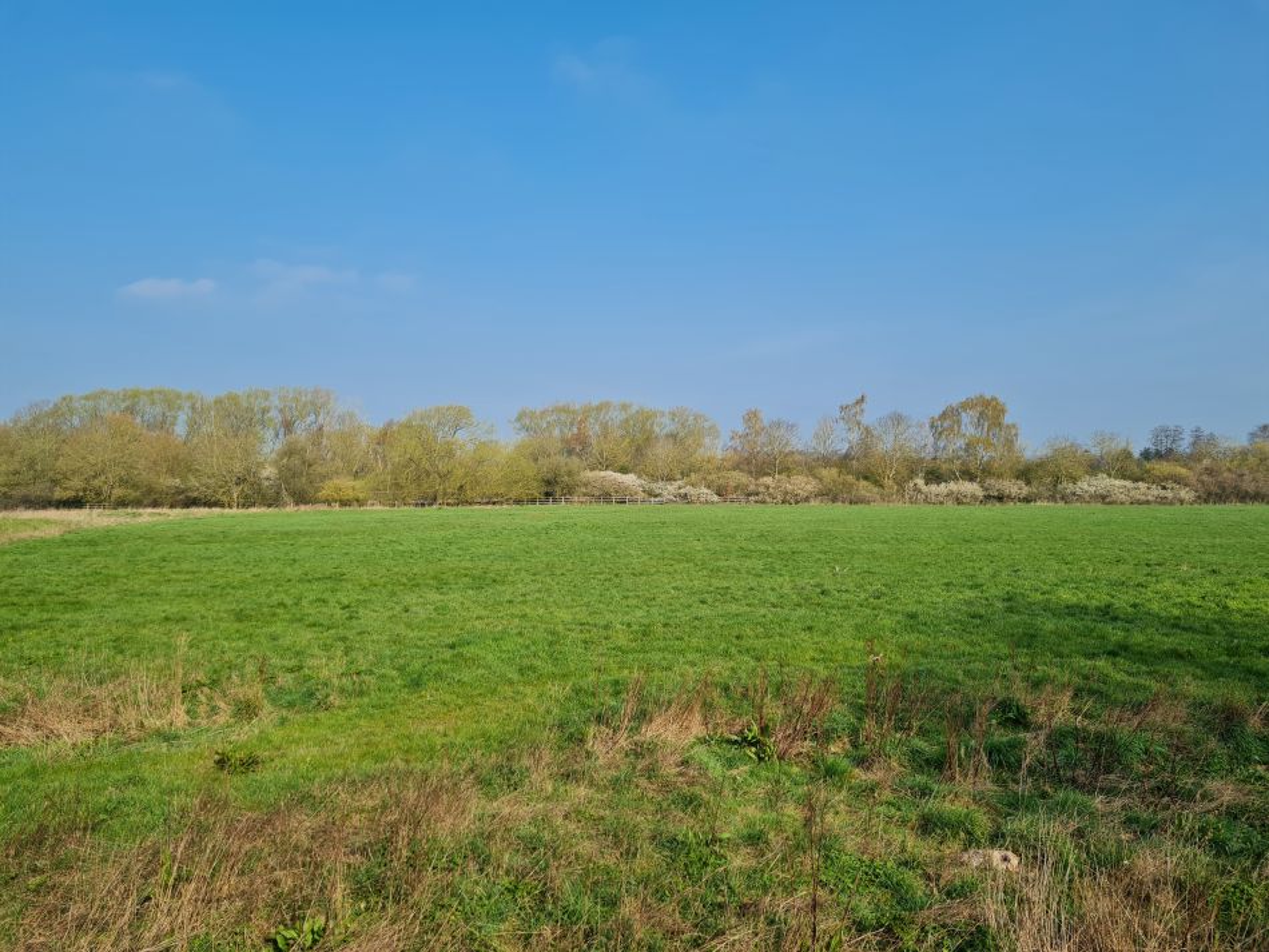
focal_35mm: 26
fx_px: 953
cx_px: 634
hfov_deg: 67.3
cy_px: 476
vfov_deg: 53.1
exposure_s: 1/2728
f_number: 1.8
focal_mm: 5.4
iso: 50
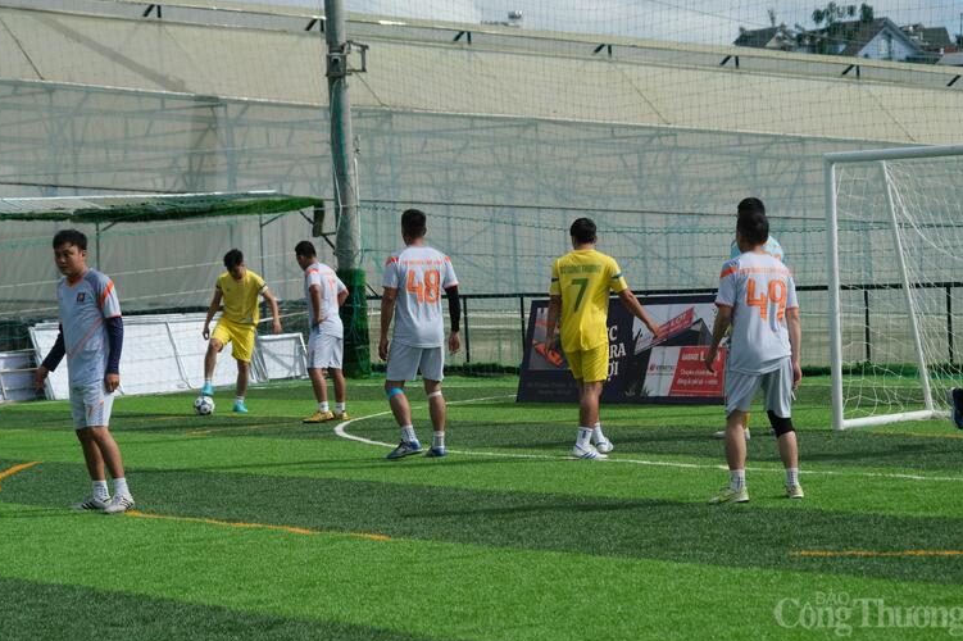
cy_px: 311
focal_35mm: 97
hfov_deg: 21.0
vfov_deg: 14.1
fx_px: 2593
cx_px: 473
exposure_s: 1/2500
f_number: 4.5
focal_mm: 60.8
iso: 320
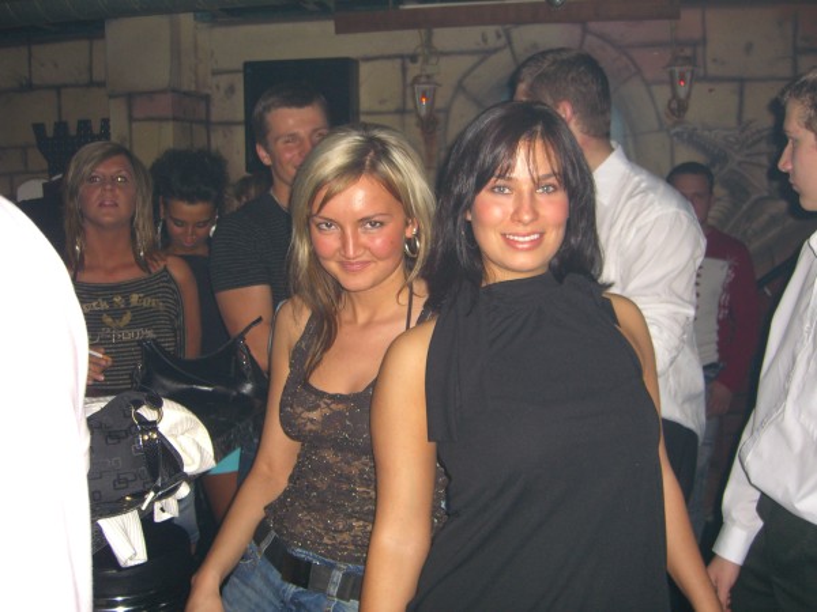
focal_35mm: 38
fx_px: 897
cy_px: 306
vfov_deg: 37.7
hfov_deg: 49.0
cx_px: 408
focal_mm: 7.9
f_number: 2.8
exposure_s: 1/60
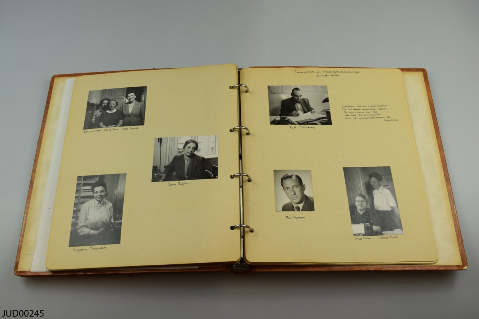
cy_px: 160
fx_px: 539
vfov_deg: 33.0
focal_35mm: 40
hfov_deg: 47.9
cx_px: 240
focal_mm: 27
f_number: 8
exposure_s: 1/250
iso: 400
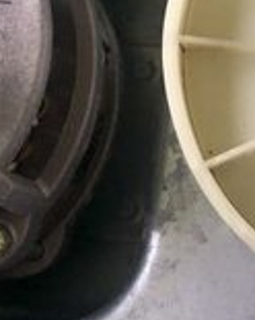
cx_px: 308
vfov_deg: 18.4
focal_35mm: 104
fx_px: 985
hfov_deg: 14.3
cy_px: 74
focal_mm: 3.99
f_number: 1.8
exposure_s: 1/30
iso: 40
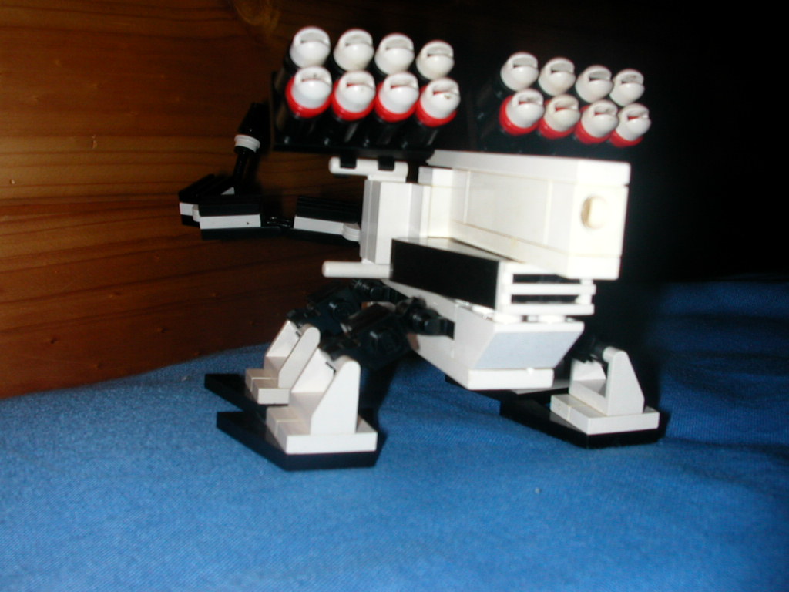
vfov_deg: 38.7
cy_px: 296
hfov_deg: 50.1
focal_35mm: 37
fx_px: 843
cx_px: 394
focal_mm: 5.6
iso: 100
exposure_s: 1/59.9
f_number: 4.5
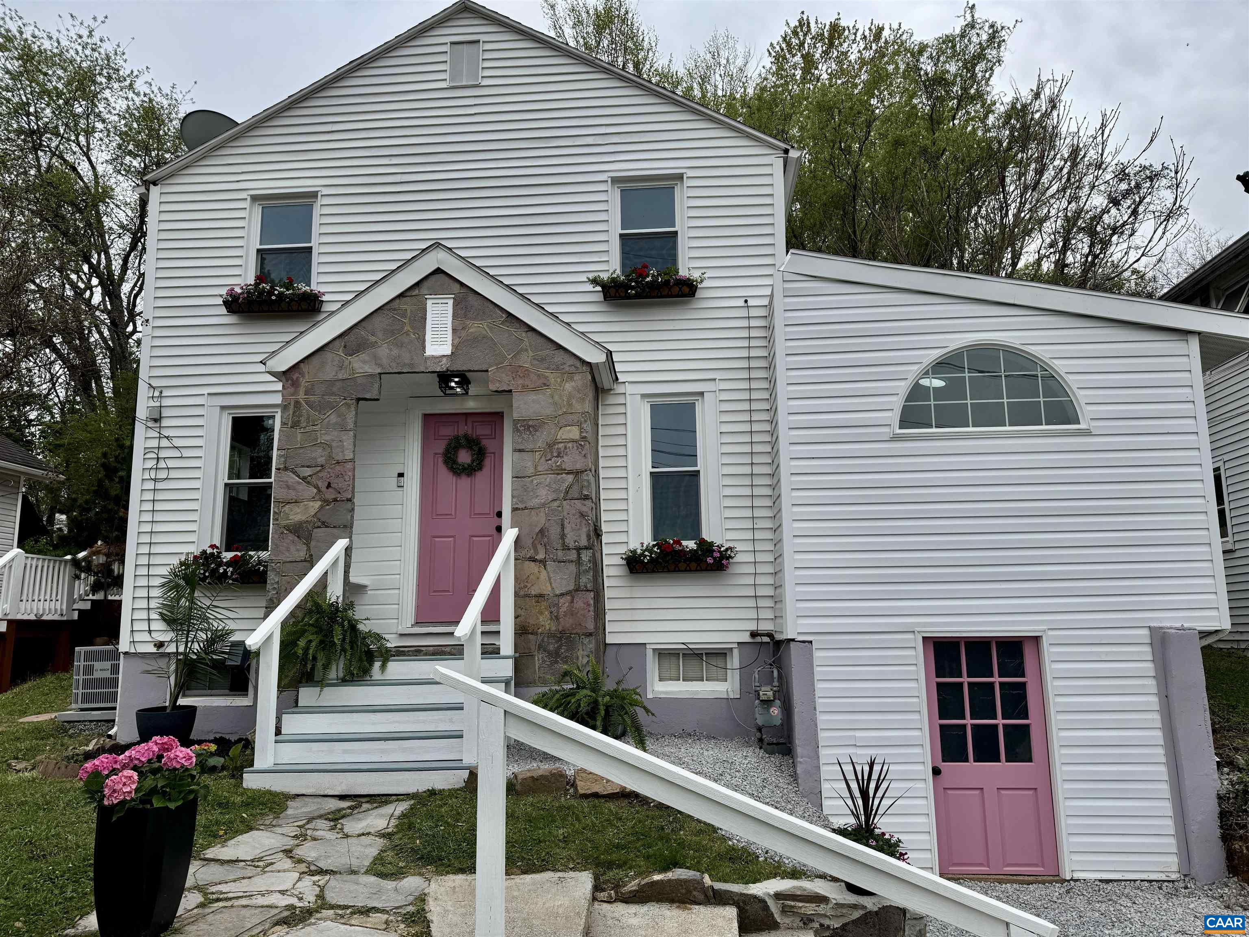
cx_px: 624
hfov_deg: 71.6
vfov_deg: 56.8
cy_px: 468
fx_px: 866
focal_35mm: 24
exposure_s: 1/5348
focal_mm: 6.76
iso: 80
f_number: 1.78
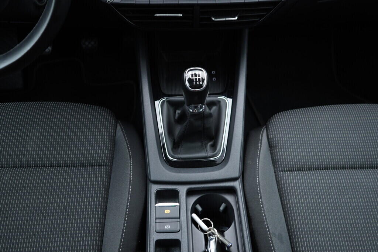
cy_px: 126
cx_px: 189
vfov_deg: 36.9
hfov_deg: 53.1
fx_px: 378
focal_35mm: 36
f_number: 2.8
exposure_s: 1/40
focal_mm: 24
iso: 320
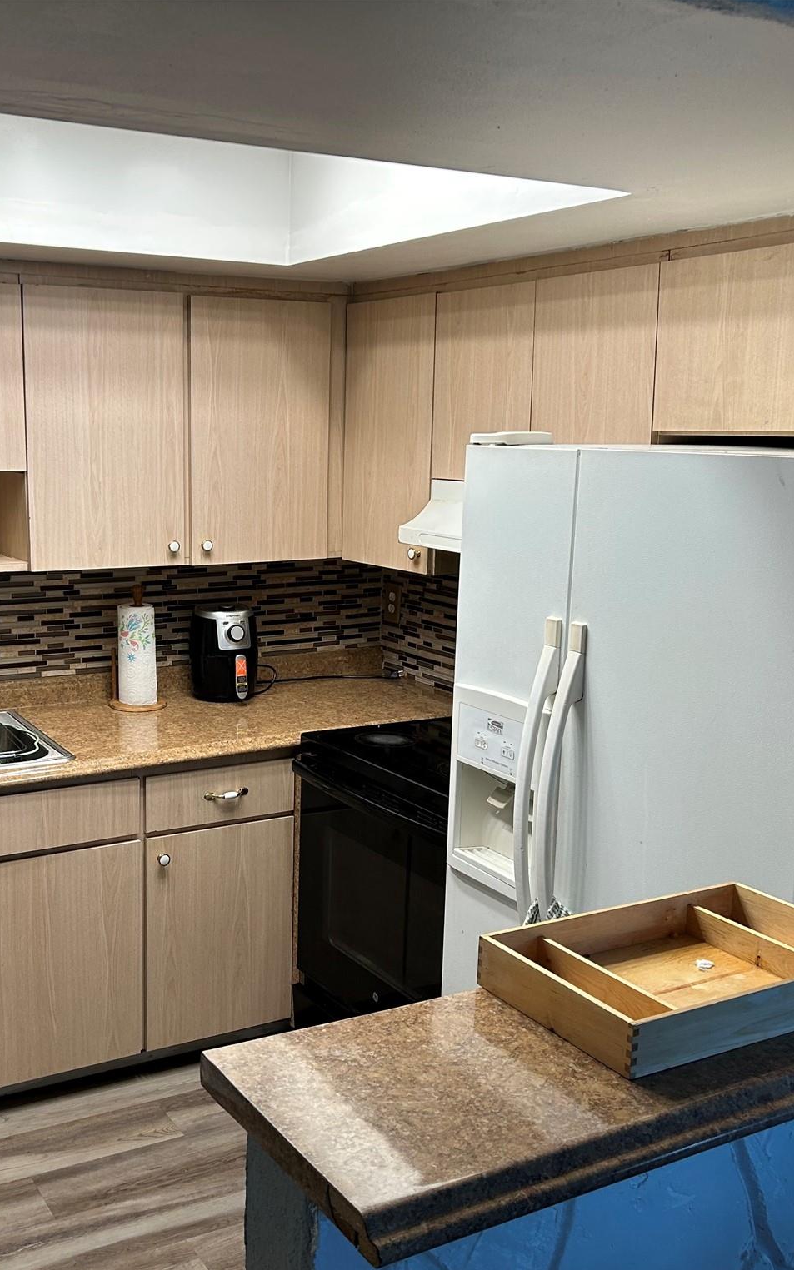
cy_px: 637
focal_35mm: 37
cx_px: 262
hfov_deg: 34.1
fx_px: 1281
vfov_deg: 52.8
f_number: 1.5
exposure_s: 1/120
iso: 100
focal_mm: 5.7
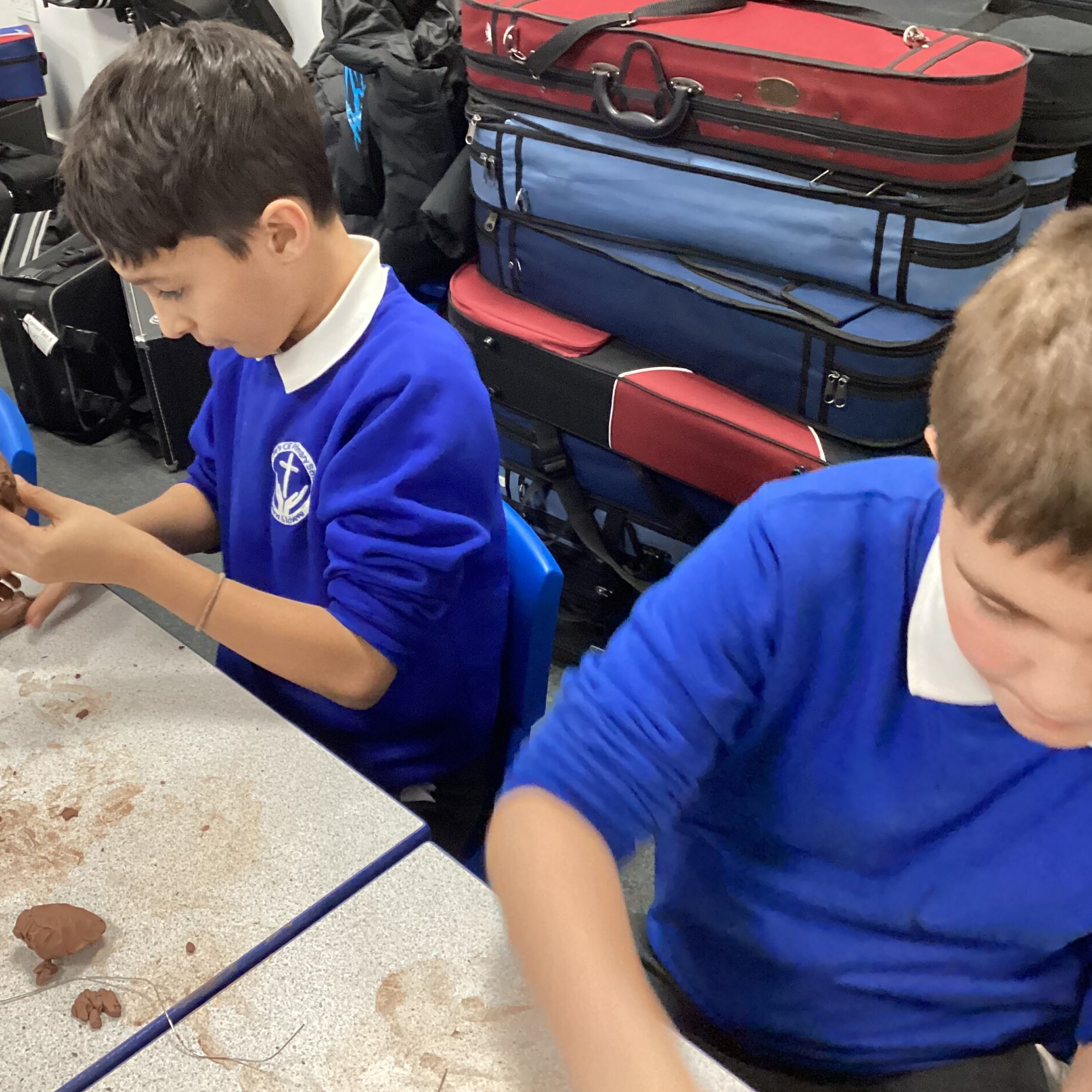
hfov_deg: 44.7
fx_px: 1321
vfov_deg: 44.9
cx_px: 449
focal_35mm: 37
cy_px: 551
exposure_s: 1/50
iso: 320
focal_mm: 3.3
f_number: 2.4
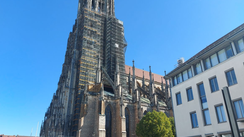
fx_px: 175
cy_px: 85
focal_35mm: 27
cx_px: 119
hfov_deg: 69.8
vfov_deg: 42.6
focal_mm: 5.23
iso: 32
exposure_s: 1/544
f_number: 1.8
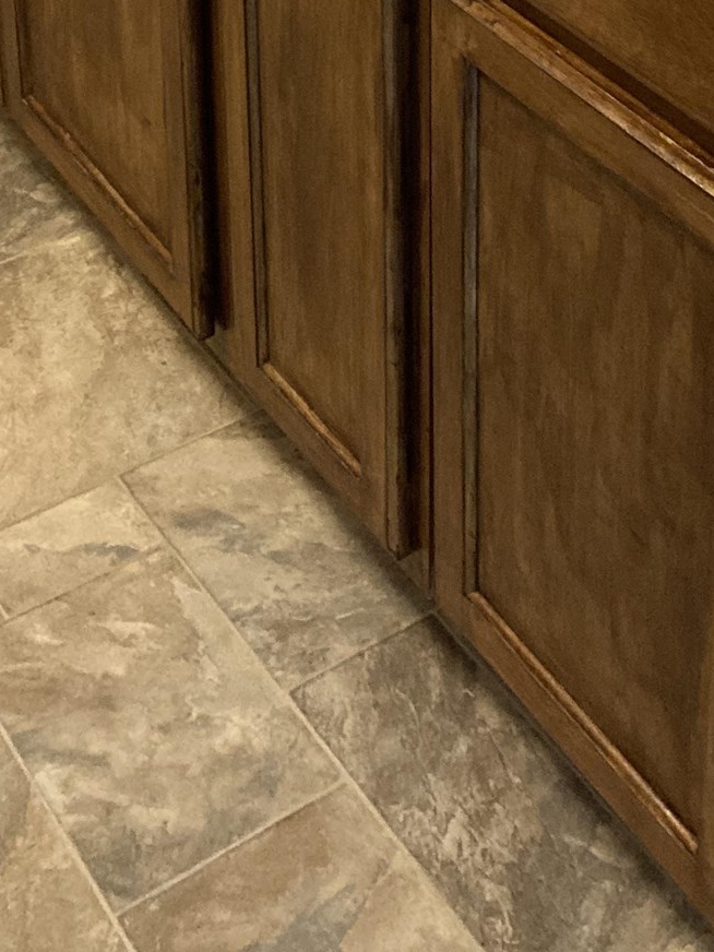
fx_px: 2035
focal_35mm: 74
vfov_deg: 23.8
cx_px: 438
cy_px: -218
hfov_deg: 19.9
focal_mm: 3.99
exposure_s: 1/40
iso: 320
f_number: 1.8
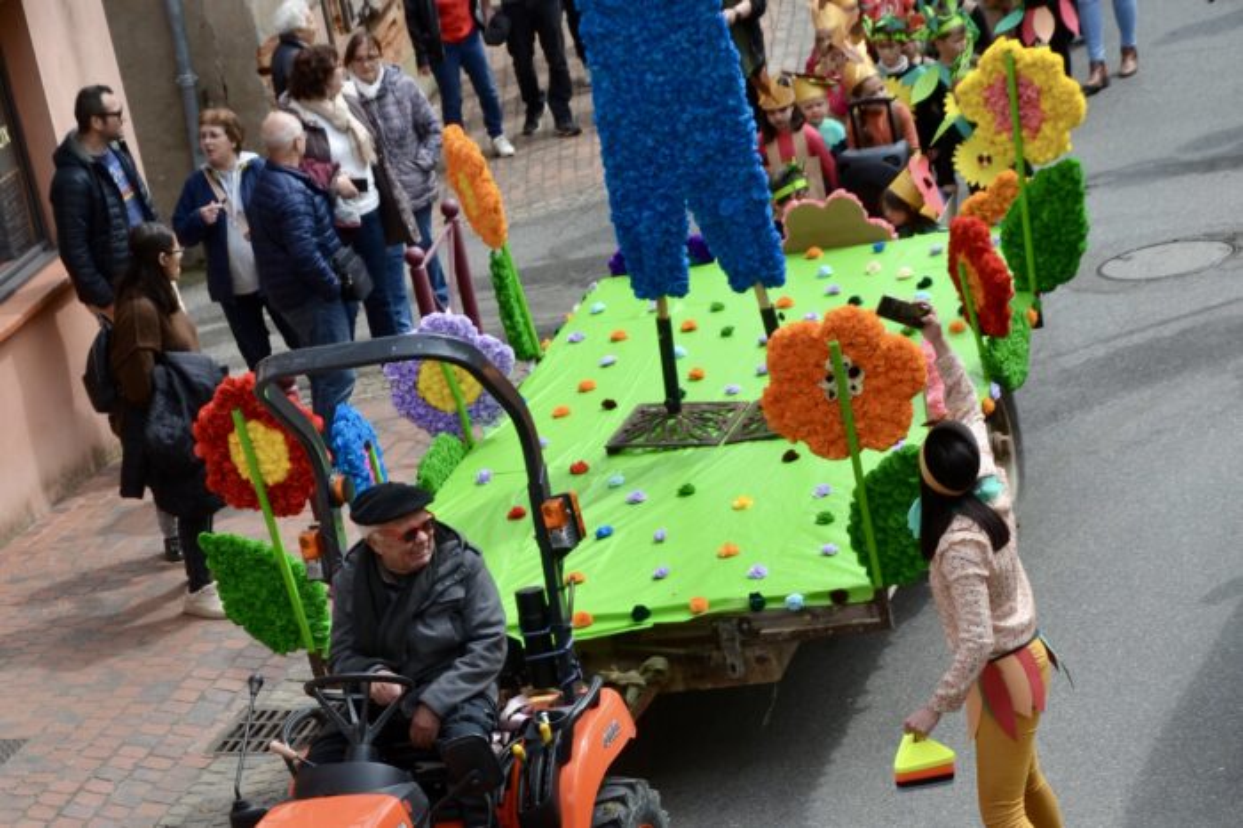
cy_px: 414
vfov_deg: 20.1
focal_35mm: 68
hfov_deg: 29.9
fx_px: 2329
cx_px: 622
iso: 100
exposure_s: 1/160
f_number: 6.3
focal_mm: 45
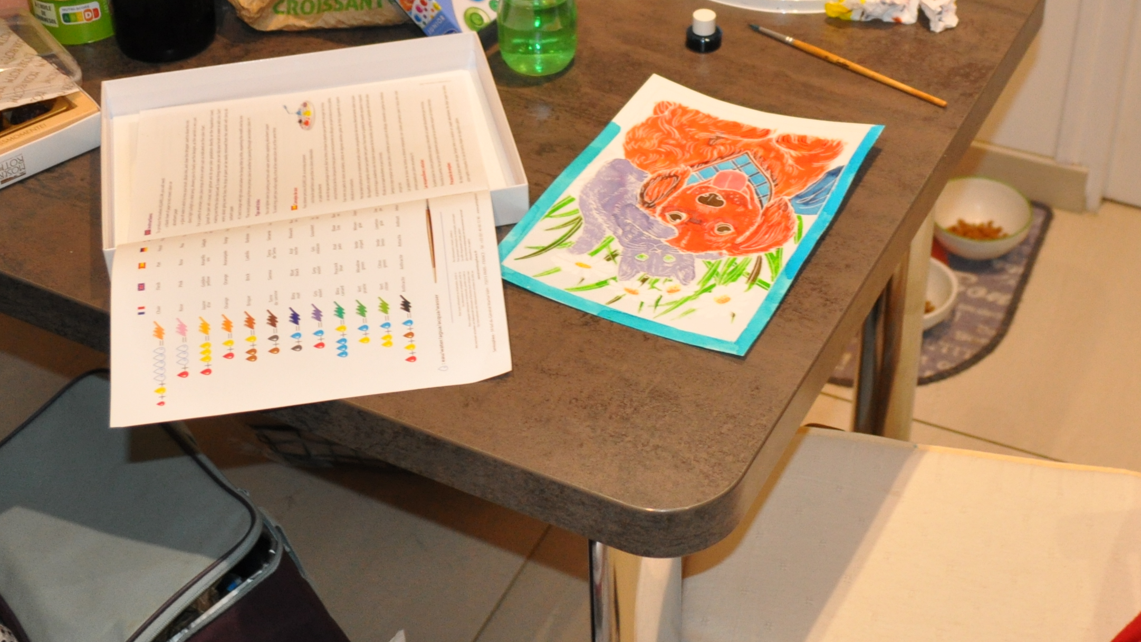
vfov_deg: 21.1
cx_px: 772
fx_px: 1694
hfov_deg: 36.8
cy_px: 83
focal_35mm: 56
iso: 800
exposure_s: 1/80
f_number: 3.5
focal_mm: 18
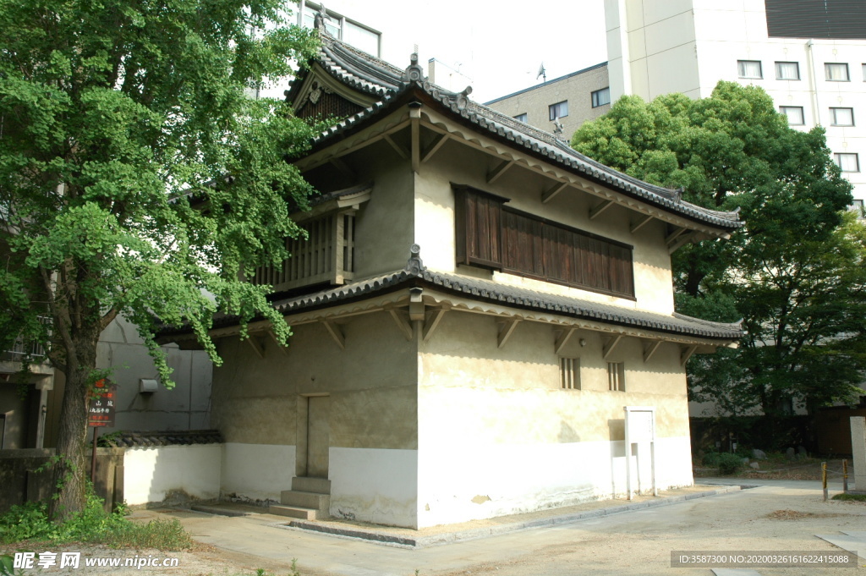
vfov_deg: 39.9
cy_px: 288
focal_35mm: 33
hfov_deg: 57.3
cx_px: 433
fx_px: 793
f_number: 9
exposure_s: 1/100
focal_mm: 22
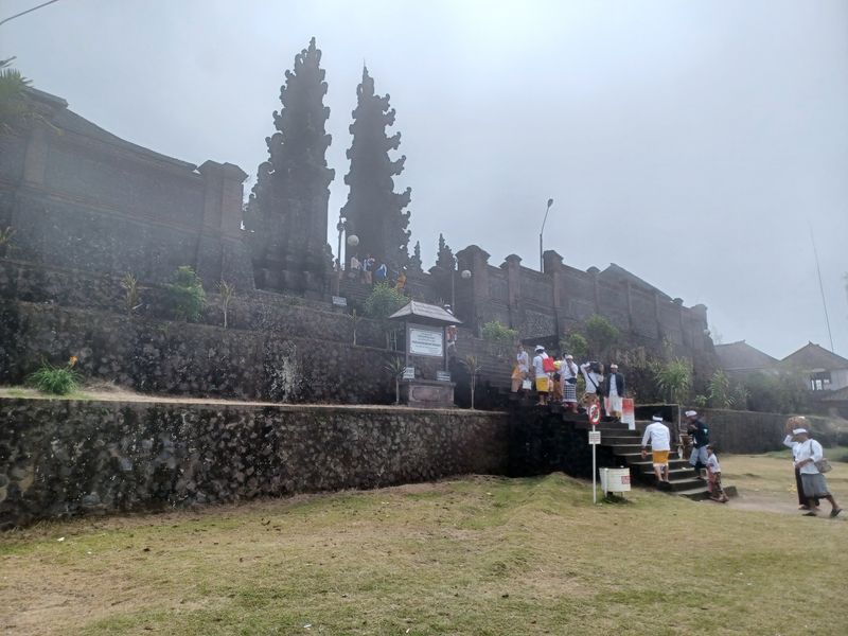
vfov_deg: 54.9
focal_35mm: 25
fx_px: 612
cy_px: 318
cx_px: 424
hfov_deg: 69.4
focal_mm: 4.6
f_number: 1.8
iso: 40
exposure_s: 1/1376
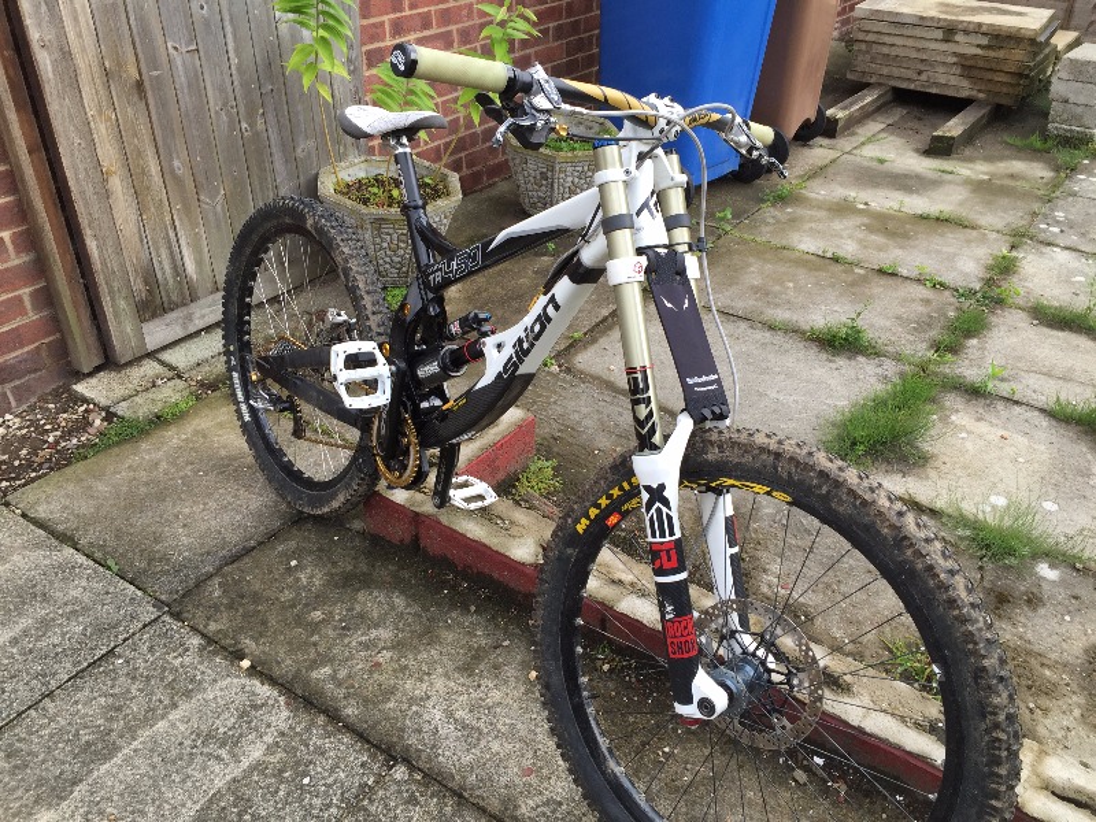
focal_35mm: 29
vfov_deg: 48.2
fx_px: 918
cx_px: 548
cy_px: 411
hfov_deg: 61.7
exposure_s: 1/201
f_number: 2.2
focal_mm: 4.15
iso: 32
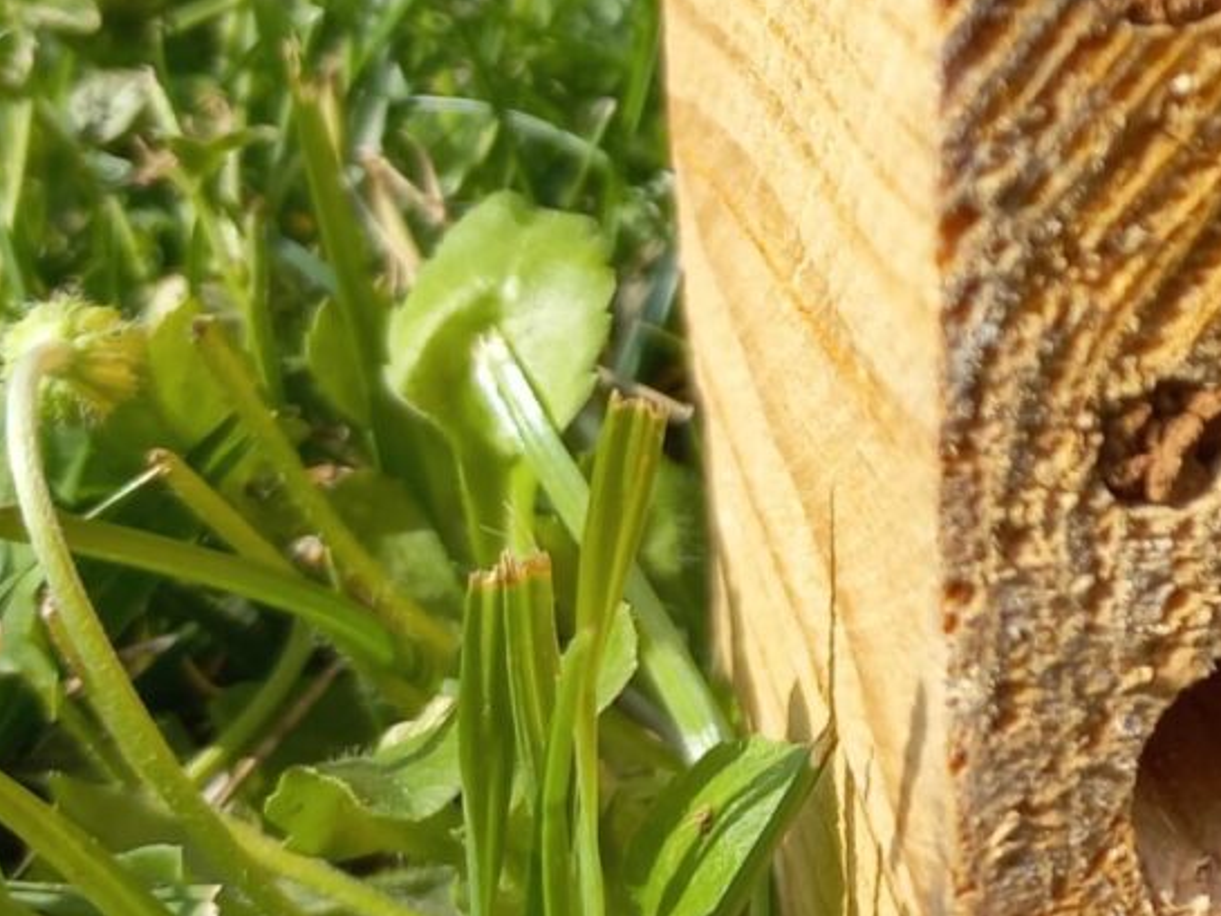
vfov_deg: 15.5
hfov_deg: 19.5
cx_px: 1519
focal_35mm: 94
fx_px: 3316
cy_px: 60
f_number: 1.8
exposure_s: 1/253
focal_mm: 4.6
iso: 25
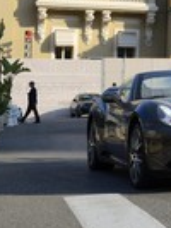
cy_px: 10
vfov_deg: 18.1
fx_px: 697
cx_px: 335
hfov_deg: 12.4
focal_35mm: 106
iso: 200
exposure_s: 1/250
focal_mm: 35
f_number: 9
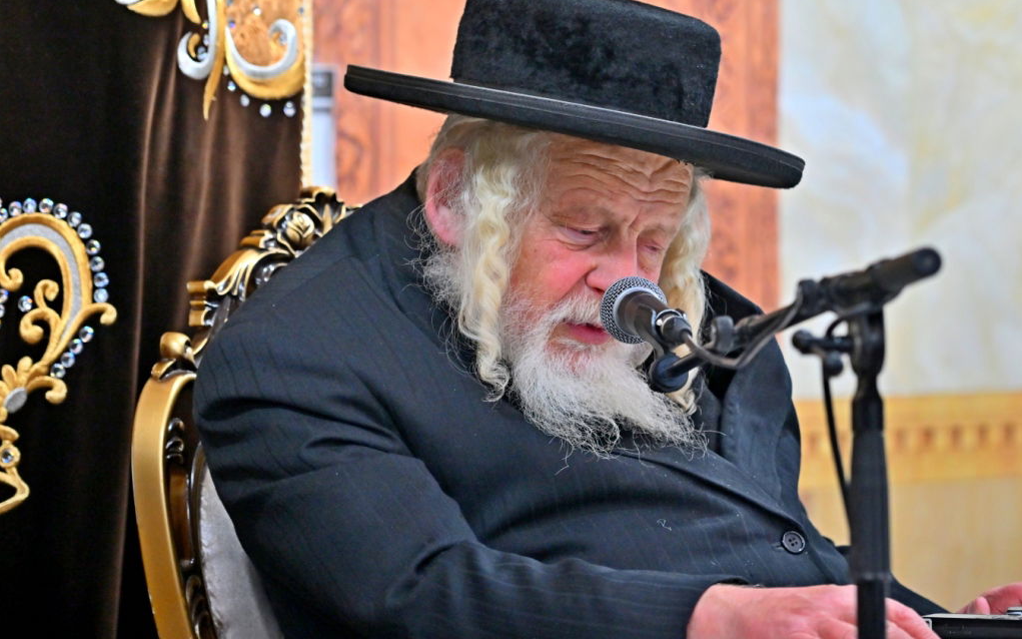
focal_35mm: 184
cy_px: 307
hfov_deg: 11.4
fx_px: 5125
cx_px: 512
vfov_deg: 7.1
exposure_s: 1/320
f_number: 4
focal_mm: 120
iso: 800
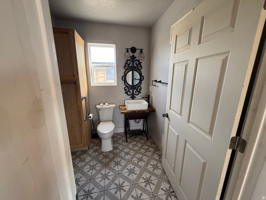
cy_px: 100
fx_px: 108
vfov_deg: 85.7
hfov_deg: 102.1
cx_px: 133
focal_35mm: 14
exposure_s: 1/120
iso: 200
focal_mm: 2.22
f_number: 2.2
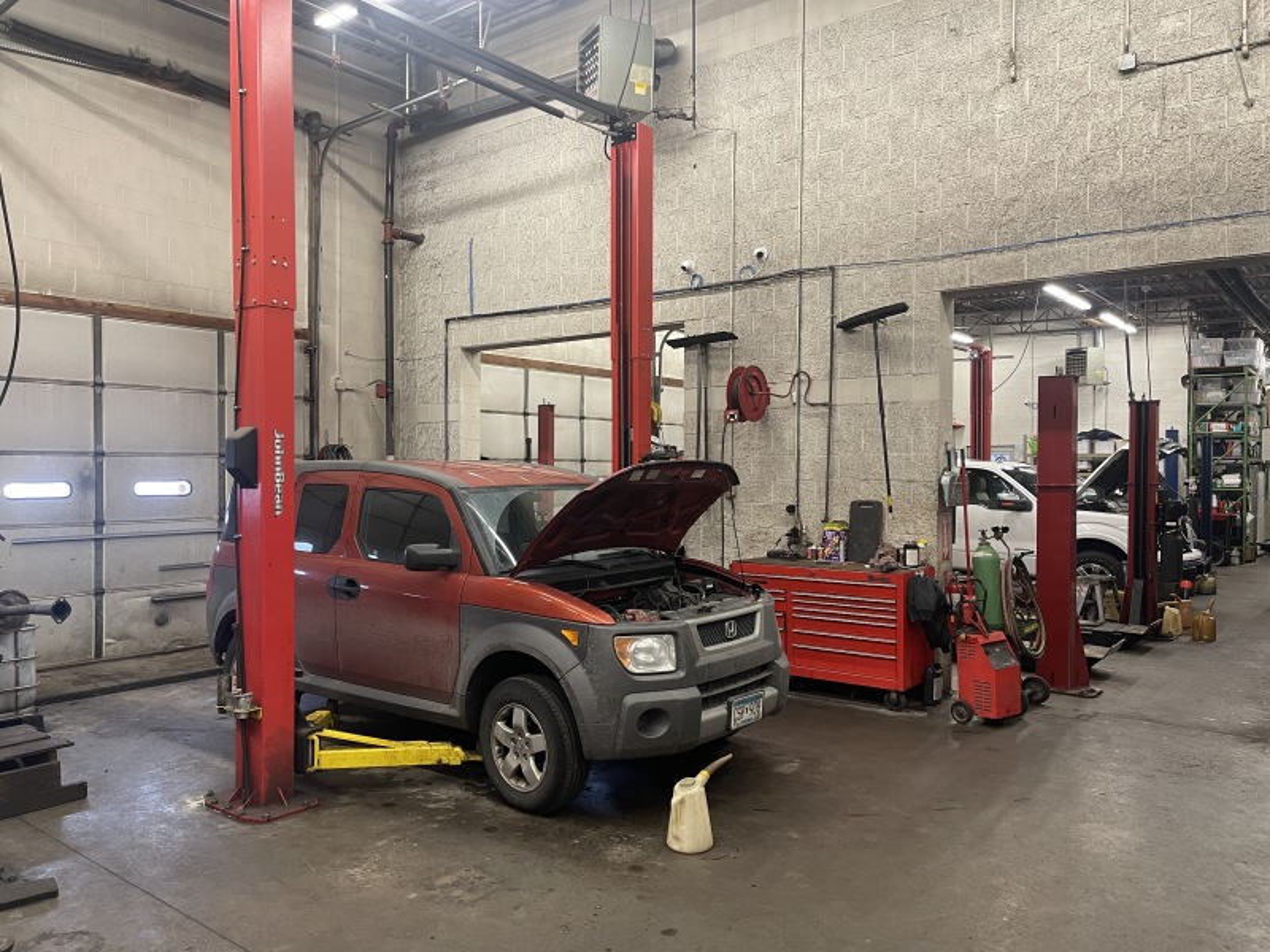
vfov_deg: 53.1
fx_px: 954
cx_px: 635
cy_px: 476
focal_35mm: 26
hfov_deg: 67.3
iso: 160
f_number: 1.6
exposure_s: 1/60
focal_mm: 5.1
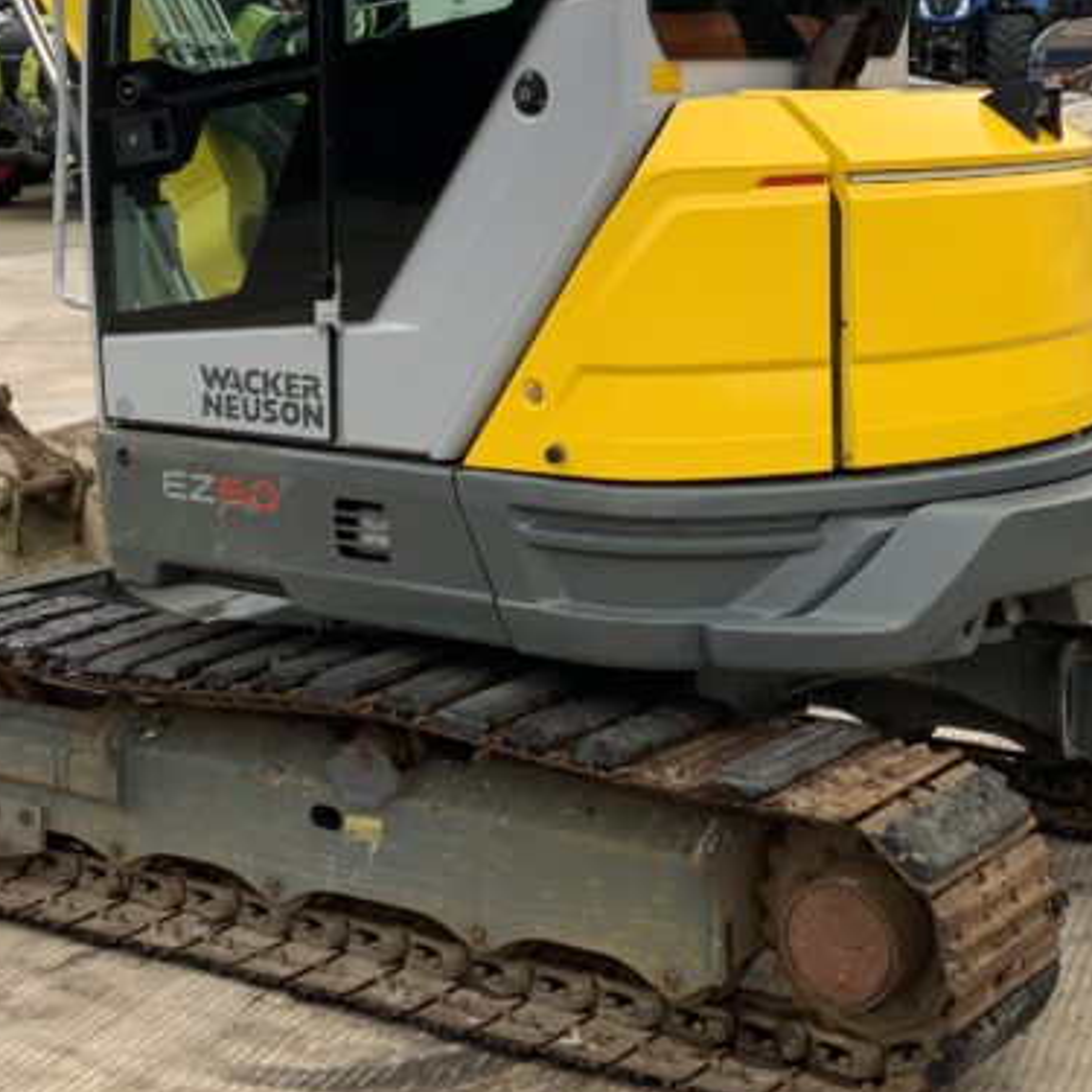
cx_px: 652
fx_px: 2498
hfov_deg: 24.6
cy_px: 317
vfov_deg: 24.5
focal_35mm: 70
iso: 16
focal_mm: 3
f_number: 1.8
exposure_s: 1/249
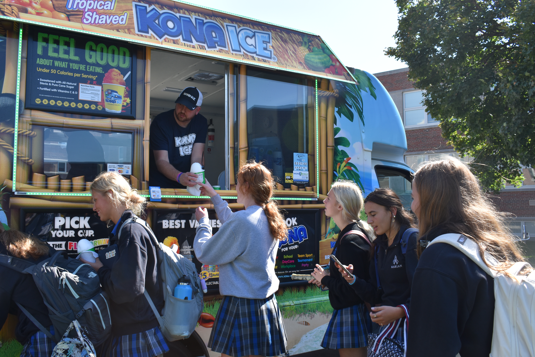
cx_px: 268
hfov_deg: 57.2
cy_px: 178
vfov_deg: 40.0
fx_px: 490
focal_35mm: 33
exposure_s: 1/250
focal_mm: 22
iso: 220
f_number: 8
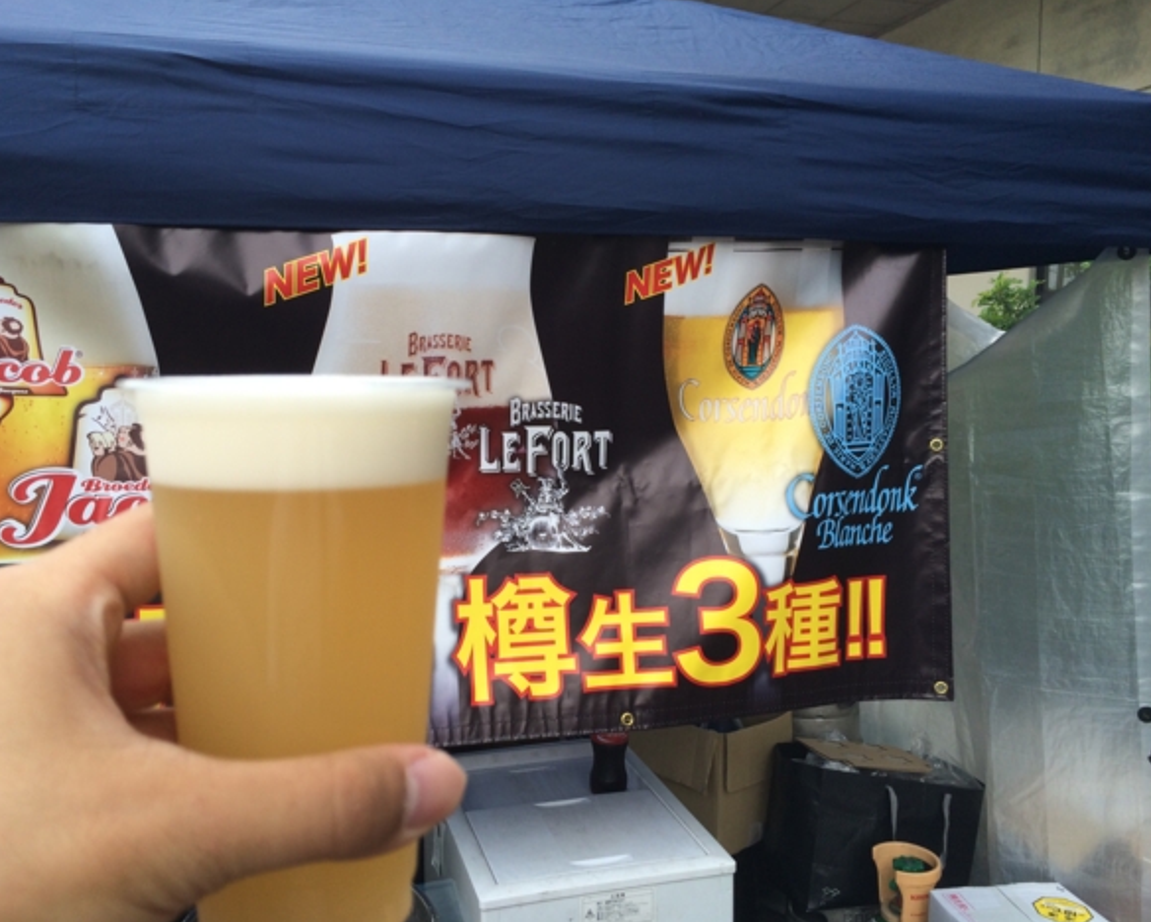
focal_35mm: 31
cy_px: 457
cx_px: 538
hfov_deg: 57.1
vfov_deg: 47.2
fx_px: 1057
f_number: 2.2
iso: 32
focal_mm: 4.15
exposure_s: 1/695
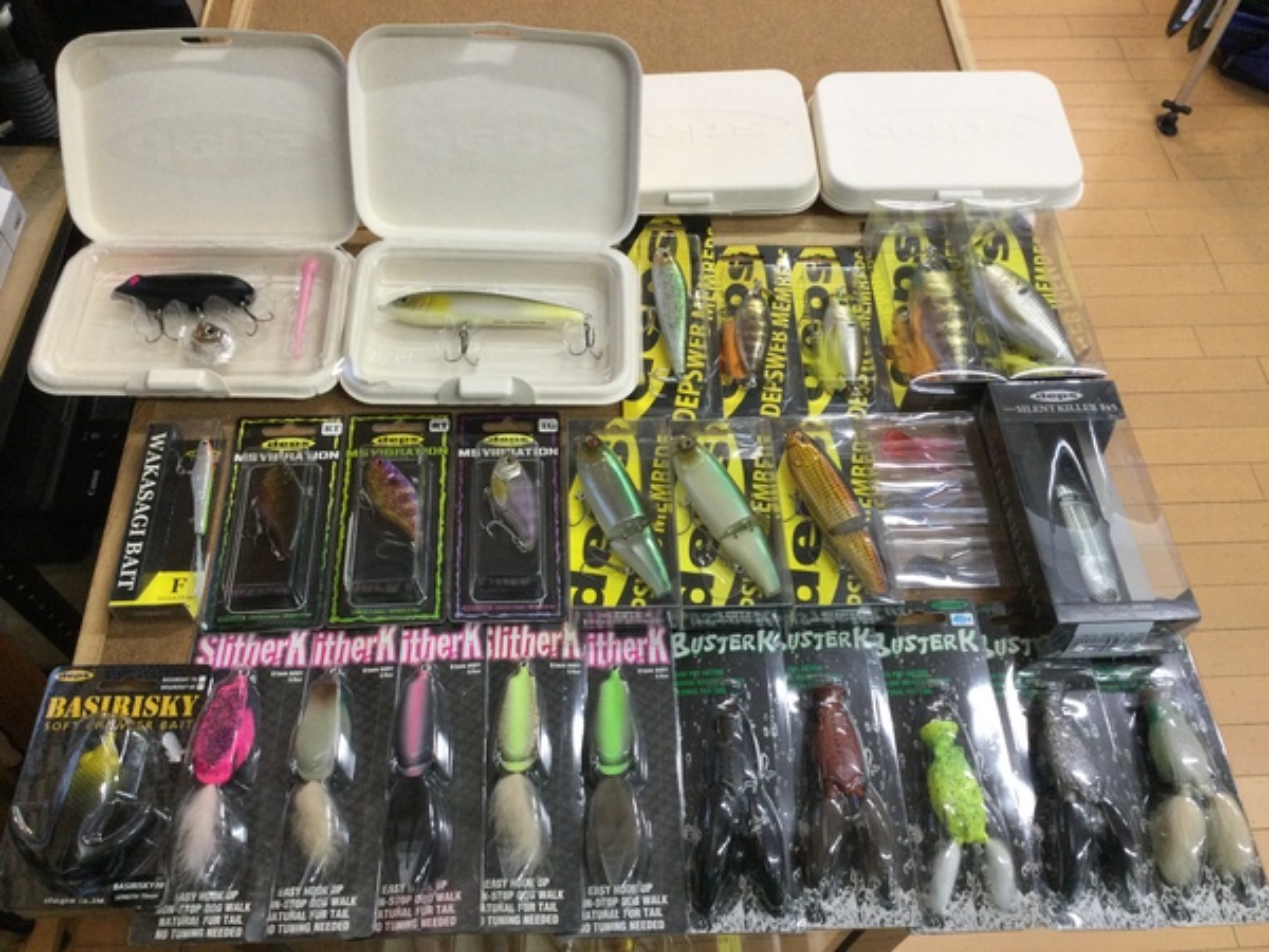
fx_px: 1136
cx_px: 634
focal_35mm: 31
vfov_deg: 45.4
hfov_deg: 58.4
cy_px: 476
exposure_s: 1/30
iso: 40
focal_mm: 3.3
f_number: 2.4
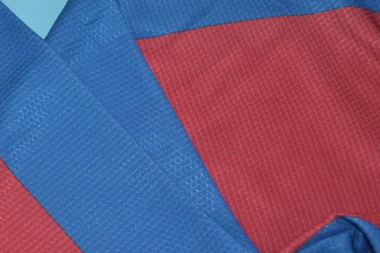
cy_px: 143
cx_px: 12
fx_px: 844
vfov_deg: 17.0
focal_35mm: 80
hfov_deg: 24.4
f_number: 4.2
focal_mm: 26
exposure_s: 1/200
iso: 200
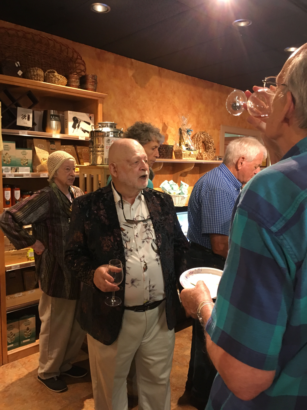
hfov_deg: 48.2
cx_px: 154
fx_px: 343
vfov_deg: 61.7
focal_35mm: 29
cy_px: 205
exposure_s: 1/24
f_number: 2.2
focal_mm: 4.15
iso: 200
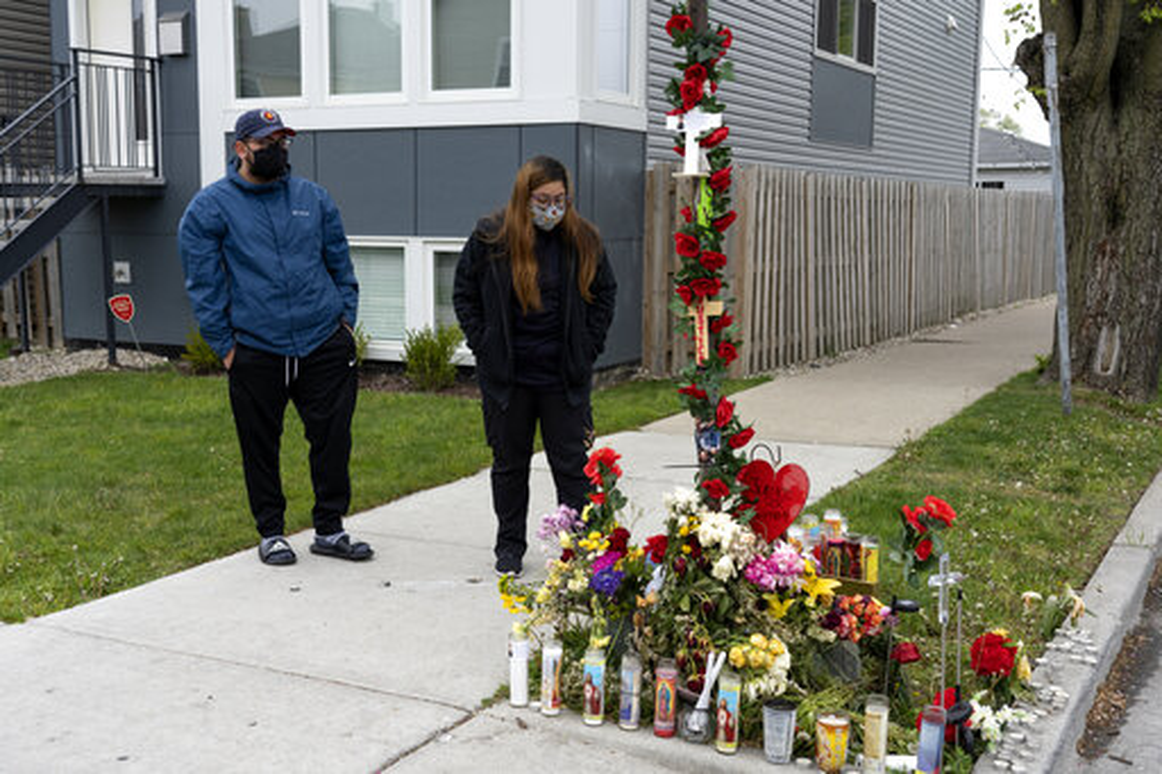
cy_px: 387
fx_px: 1258
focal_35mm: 39
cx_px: 581
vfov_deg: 34.2
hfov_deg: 49.6
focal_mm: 39
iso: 400
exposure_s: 1/1000
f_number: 5
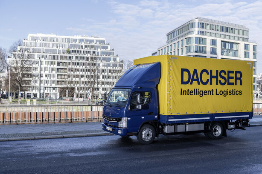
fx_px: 276
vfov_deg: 35.0
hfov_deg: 50.7
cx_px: 131
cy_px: 87
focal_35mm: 38
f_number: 5.6
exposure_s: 1/320
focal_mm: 38
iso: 320
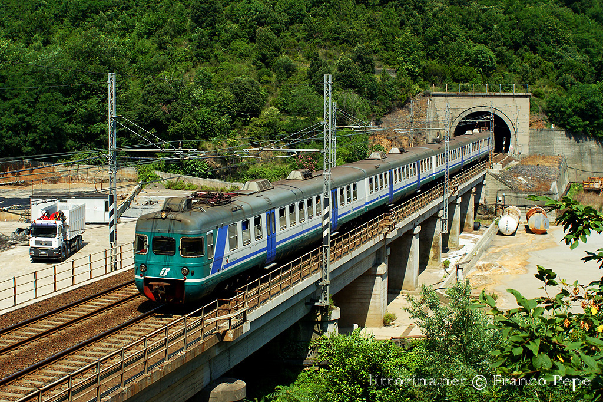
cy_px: 201
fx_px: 879
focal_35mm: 52
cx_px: 302
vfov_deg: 25.7
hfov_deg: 37.9
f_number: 6.3
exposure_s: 1/640
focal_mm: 35
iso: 200
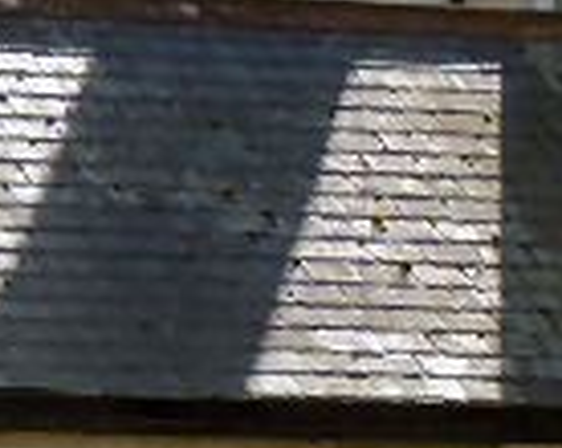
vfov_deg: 2.6
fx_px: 9966
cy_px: -106
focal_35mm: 600
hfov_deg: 3.2
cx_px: 1446
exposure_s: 1/250
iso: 80
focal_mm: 20.1
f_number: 4
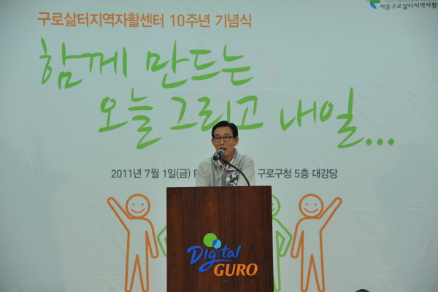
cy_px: 146
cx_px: 219
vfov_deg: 14.9
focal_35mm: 92
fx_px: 1119
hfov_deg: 22.1
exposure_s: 1/125
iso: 800
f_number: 5
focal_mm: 92
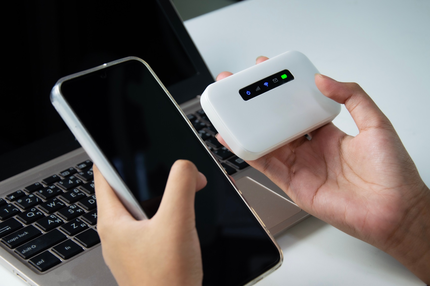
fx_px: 931
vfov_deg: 17.5
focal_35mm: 78
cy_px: 143
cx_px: 215
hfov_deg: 26.0
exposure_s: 1/25
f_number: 5.6
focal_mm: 52
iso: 200
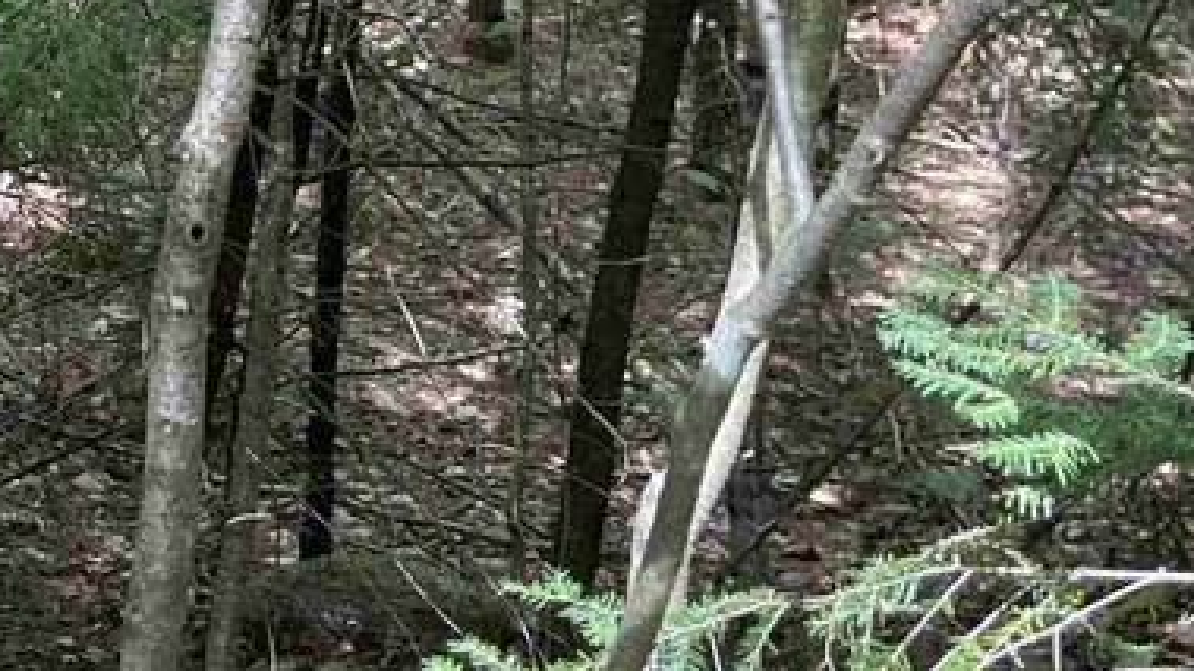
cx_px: -183
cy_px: -284
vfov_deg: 12.6
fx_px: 2912
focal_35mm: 92
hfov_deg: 21.7
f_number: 1.6
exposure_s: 1/121
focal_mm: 5.1
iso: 64
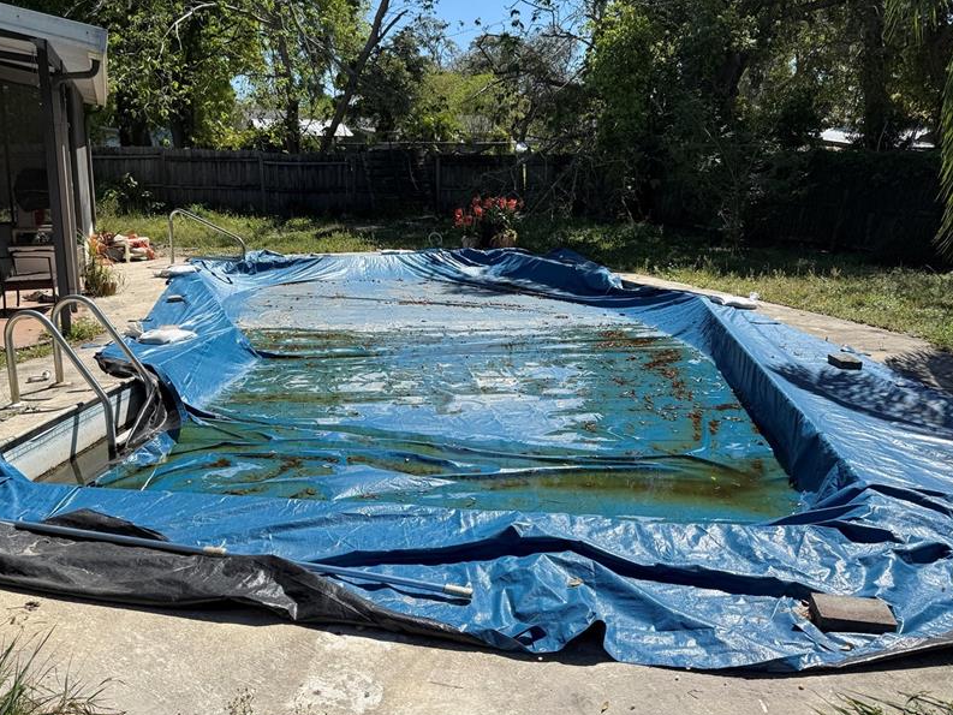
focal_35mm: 31
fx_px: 854
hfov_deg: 58.2
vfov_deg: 45.4
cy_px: 344
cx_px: 423
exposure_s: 1/4975
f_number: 1.78
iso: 80
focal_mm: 6.76
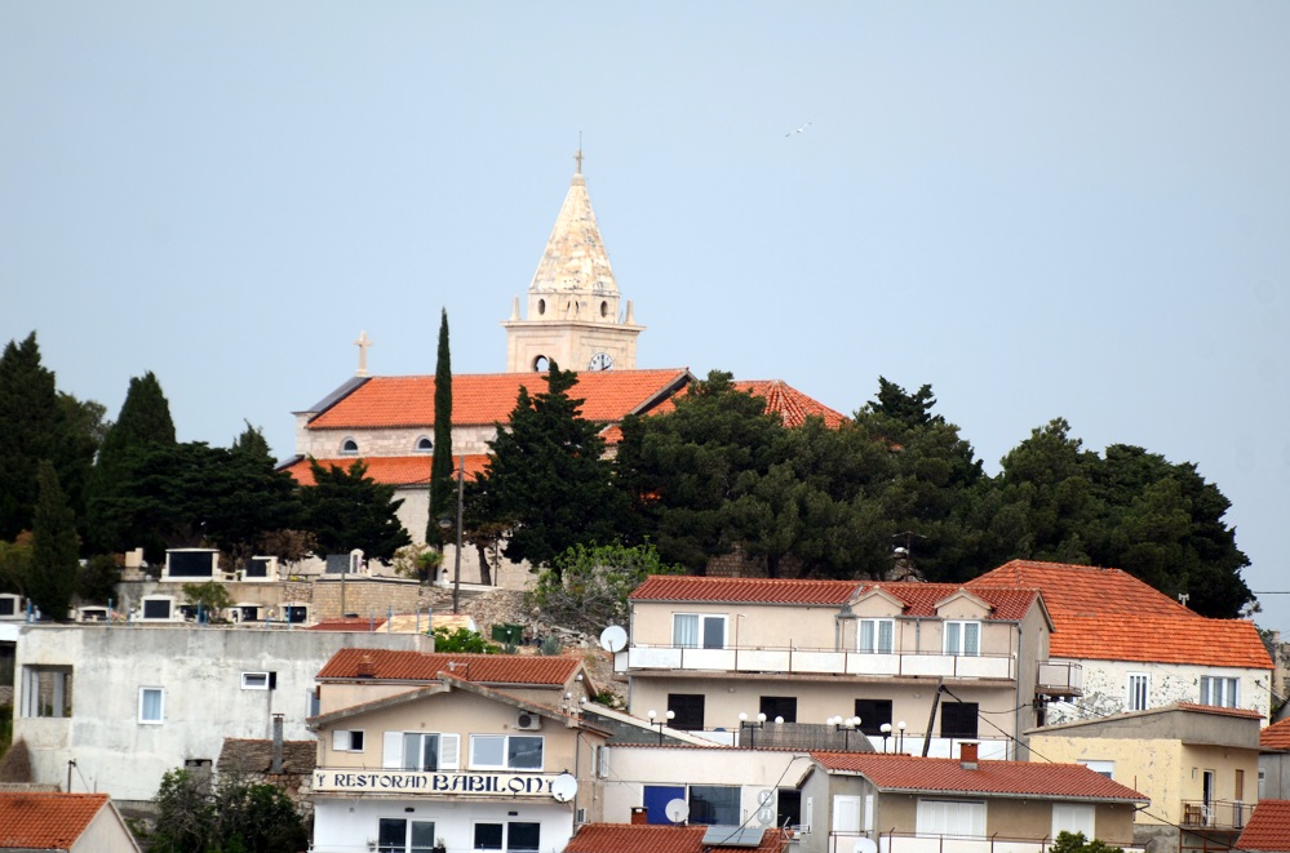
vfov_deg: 3.0
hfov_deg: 4.6
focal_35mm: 450
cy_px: 426
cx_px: 645
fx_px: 16087
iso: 100
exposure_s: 1/250
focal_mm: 300
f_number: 5.6
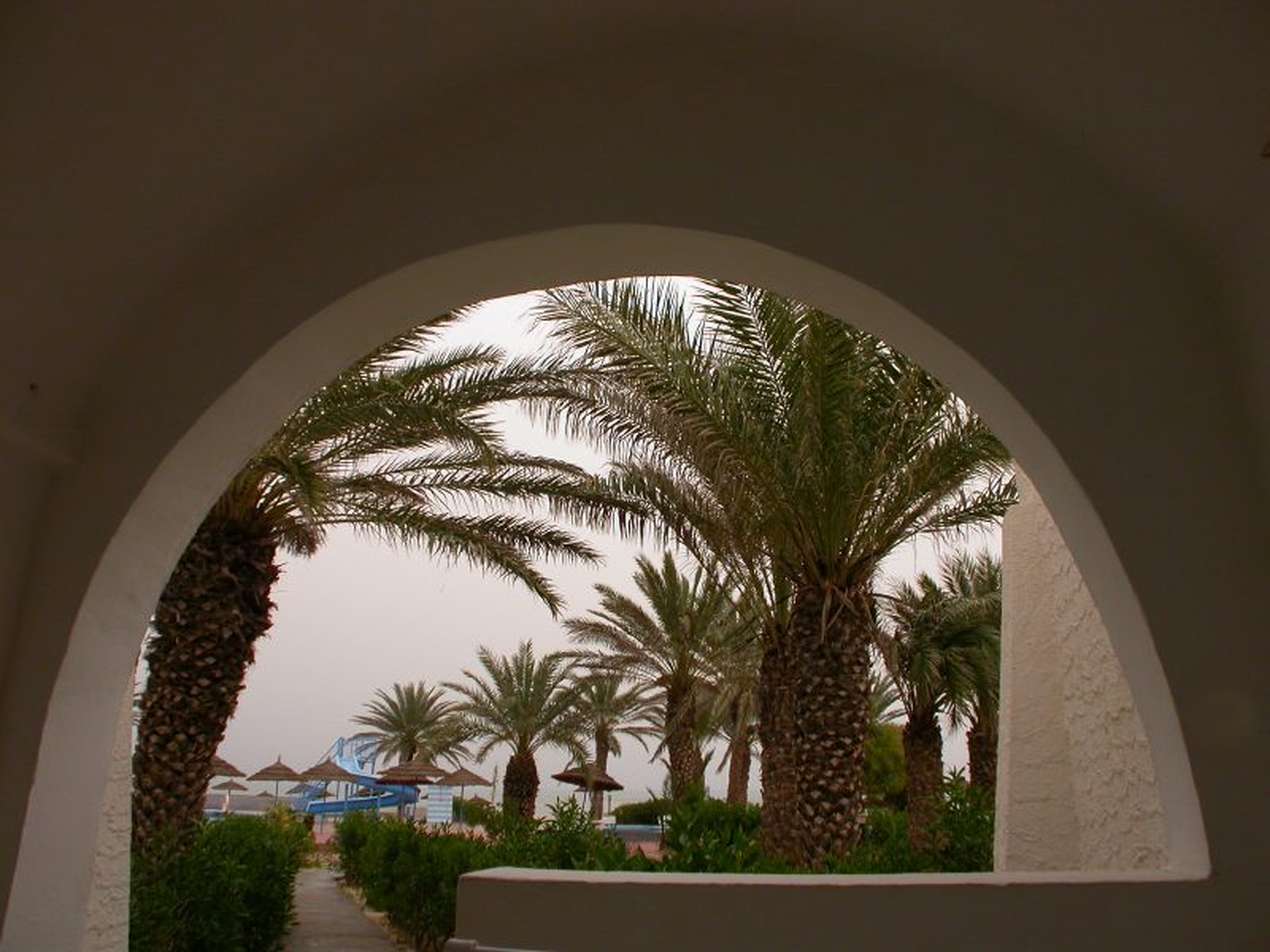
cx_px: 635
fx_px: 1394
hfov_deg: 49.0
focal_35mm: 38
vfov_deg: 37.7
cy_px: 476
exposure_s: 1/71.5
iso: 100
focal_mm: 7.85
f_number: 3.3
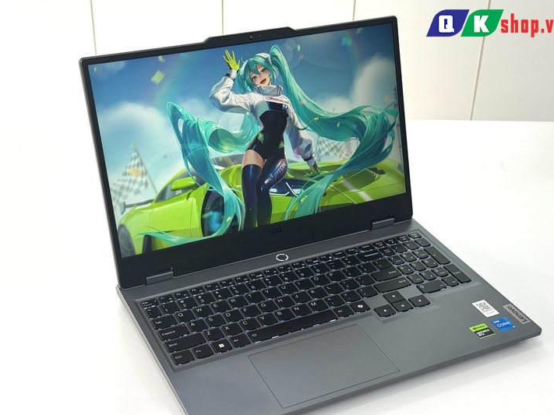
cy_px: 230
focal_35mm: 54
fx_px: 864
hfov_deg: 35.5
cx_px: 277
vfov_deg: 27.0
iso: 50
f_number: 1.78
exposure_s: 1/146
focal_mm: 6.76
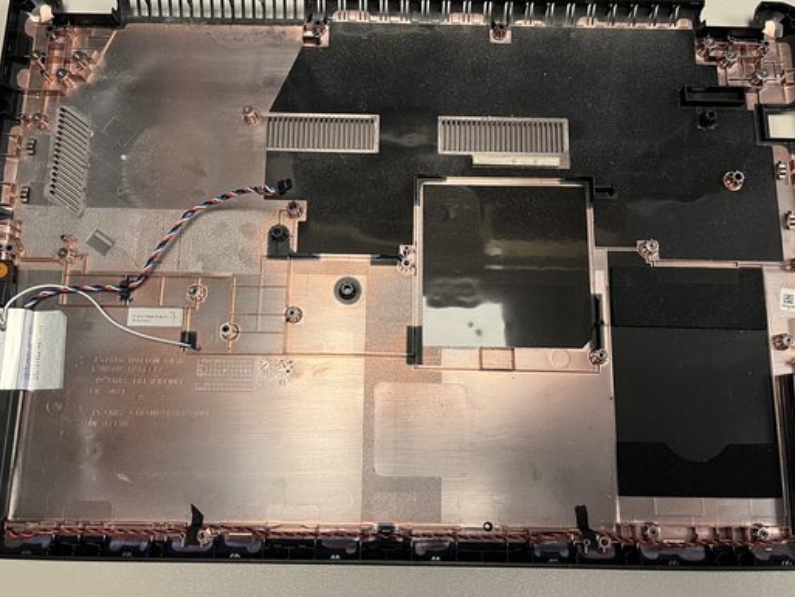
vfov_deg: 46.7
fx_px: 689
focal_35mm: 30
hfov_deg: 60.0
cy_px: 265
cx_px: 395
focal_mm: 5.1
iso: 125
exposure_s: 1/77
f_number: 1.6
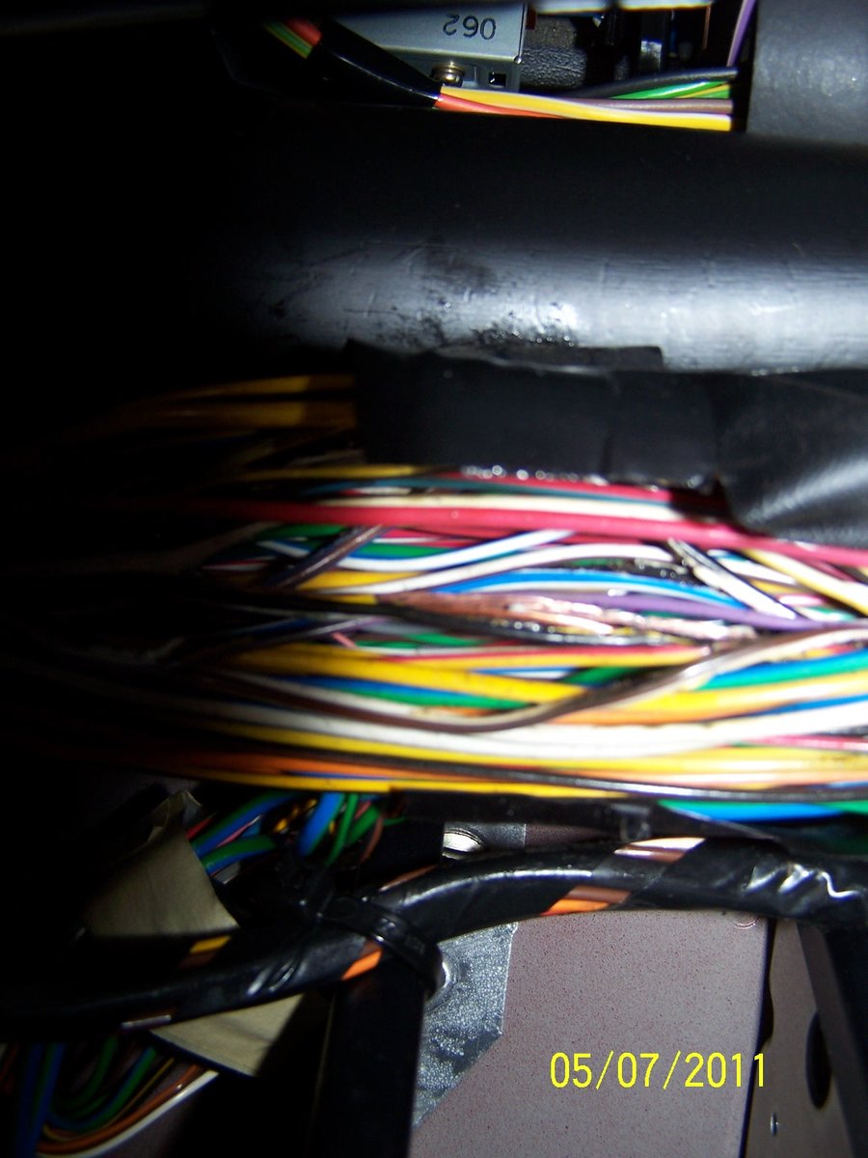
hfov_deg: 37.7
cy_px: 579
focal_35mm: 38
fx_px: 1270
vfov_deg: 49.0
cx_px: 434
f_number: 2.8
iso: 80
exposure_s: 1/60
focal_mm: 6.3
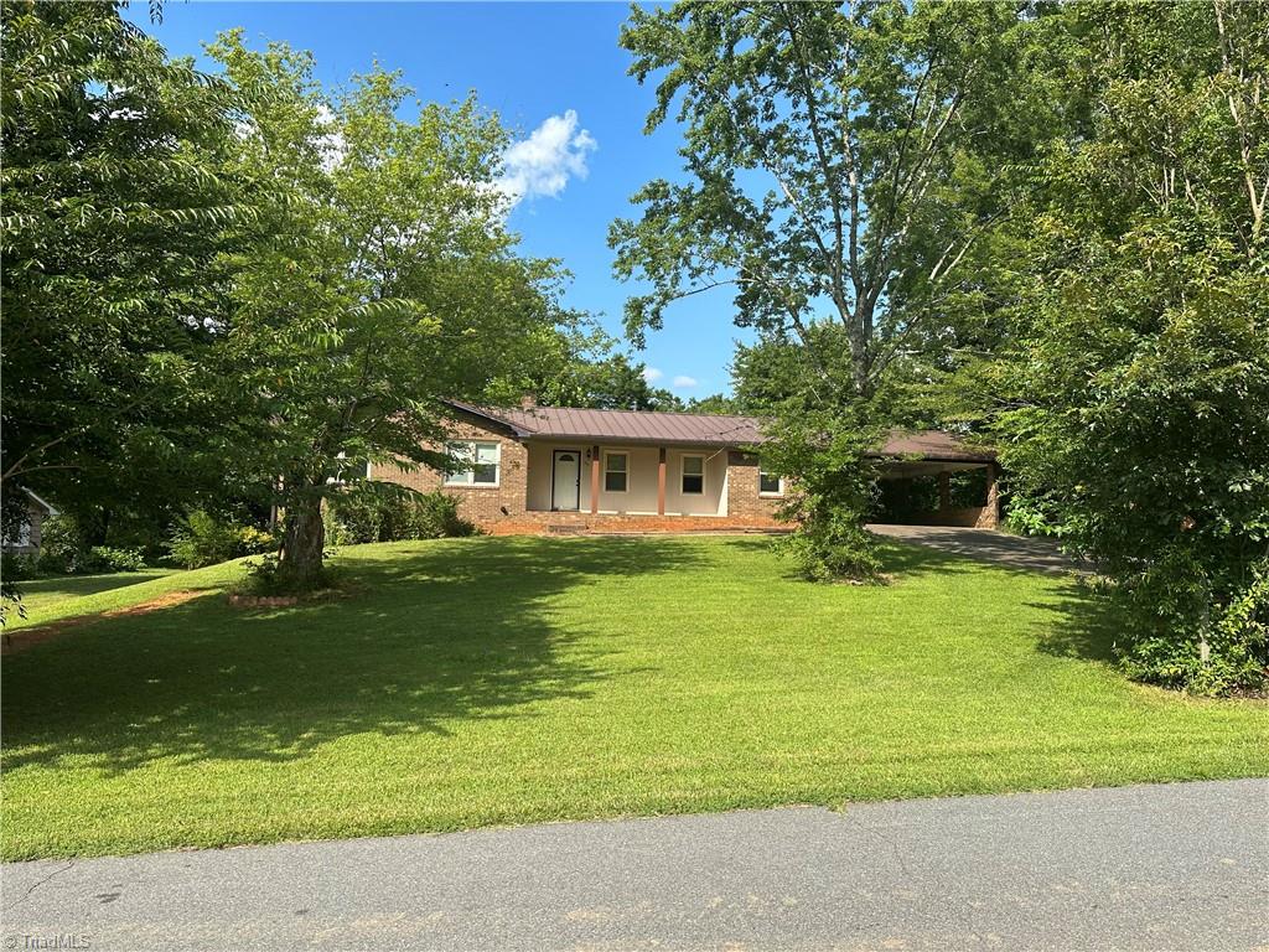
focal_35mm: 24
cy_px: 476
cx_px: 634
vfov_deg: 56.8
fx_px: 880
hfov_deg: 71.6
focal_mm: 6.86
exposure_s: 1/2732
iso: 80
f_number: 1.78
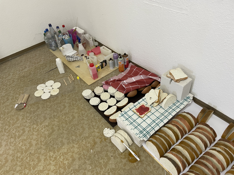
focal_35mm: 26
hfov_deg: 67.3
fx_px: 176
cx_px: 117
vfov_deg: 53.1
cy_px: 88
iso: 100
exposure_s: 1/50
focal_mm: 4.2
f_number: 1.6
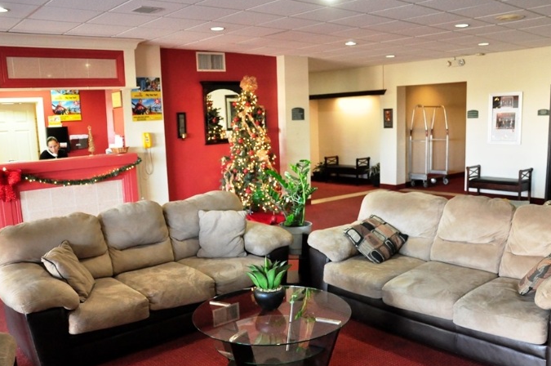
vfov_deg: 40.9
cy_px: 213
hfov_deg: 58.8
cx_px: 268
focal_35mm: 32
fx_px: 489
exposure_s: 1/80
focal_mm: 18
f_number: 3.5
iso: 1600
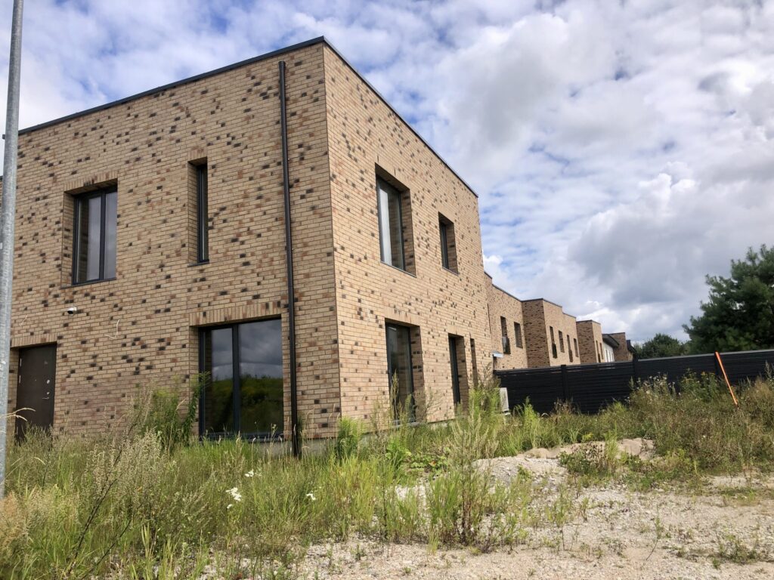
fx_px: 626
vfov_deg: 49.7
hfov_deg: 63.4
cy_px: 290
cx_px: 387
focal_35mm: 28
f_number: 1.8
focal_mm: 4
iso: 20
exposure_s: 1/3003
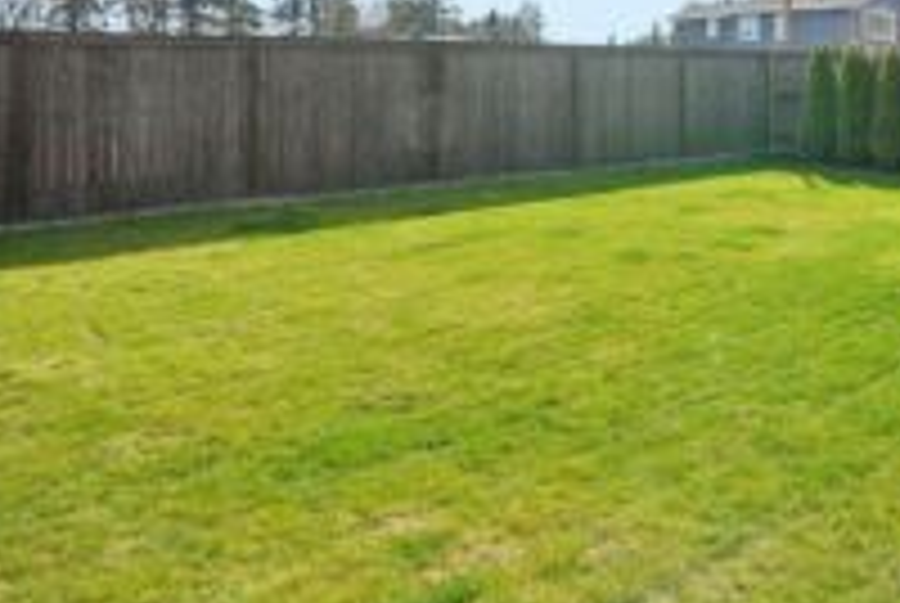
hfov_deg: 54.7
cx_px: 716
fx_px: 801
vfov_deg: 38.6
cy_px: 70
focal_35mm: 32
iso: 100
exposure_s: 1/160
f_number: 10
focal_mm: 16
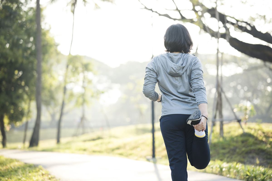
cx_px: 136
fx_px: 642
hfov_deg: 23.9
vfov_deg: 16.1
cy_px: 90
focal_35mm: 85
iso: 500
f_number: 2
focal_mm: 85
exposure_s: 1/2000
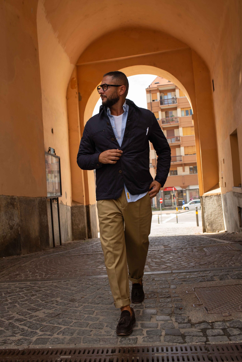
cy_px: 181
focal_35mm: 35
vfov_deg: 54.4
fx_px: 353
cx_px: 121
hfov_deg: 37.9
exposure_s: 1/400
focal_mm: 35
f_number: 5.6
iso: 320
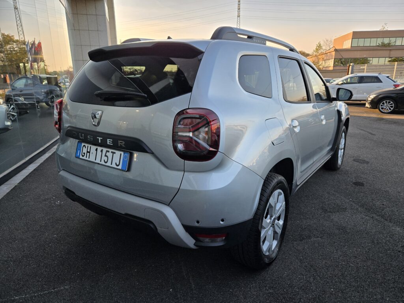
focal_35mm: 23
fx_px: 268
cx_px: 202
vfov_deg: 58.9
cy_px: 152
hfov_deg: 73.9
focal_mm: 5.4
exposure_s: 1/1465
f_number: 1.8
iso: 80
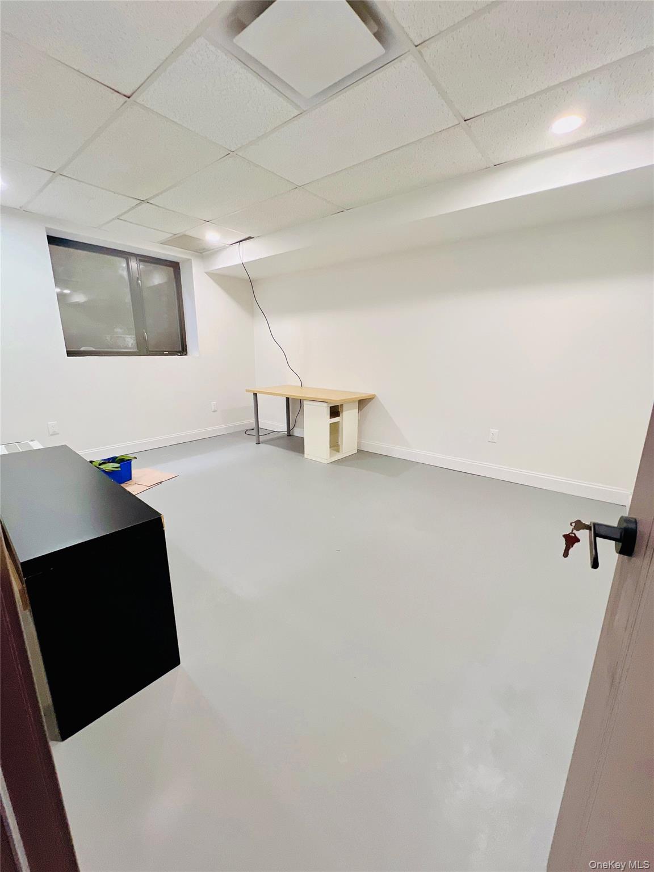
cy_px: 436
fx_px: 327
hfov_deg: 89.9
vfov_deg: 106.2
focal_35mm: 13
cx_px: 327
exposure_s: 1/60
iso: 160
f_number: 1.8
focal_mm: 1.57
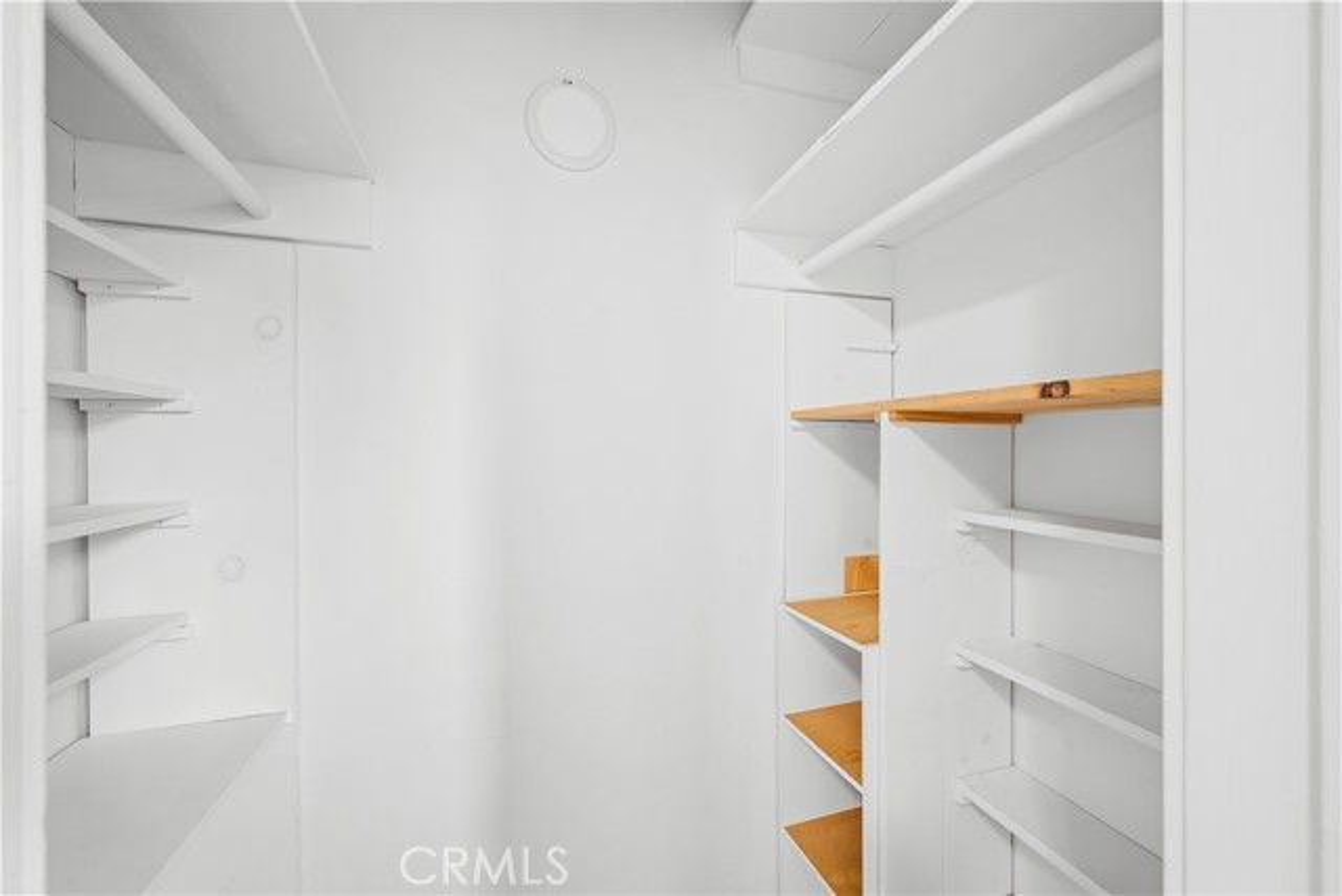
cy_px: 448
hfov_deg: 104.2
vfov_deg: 81.2
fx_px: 522
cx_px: 671
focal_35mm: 14
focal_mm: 14
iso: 125
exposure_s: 3
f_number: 8
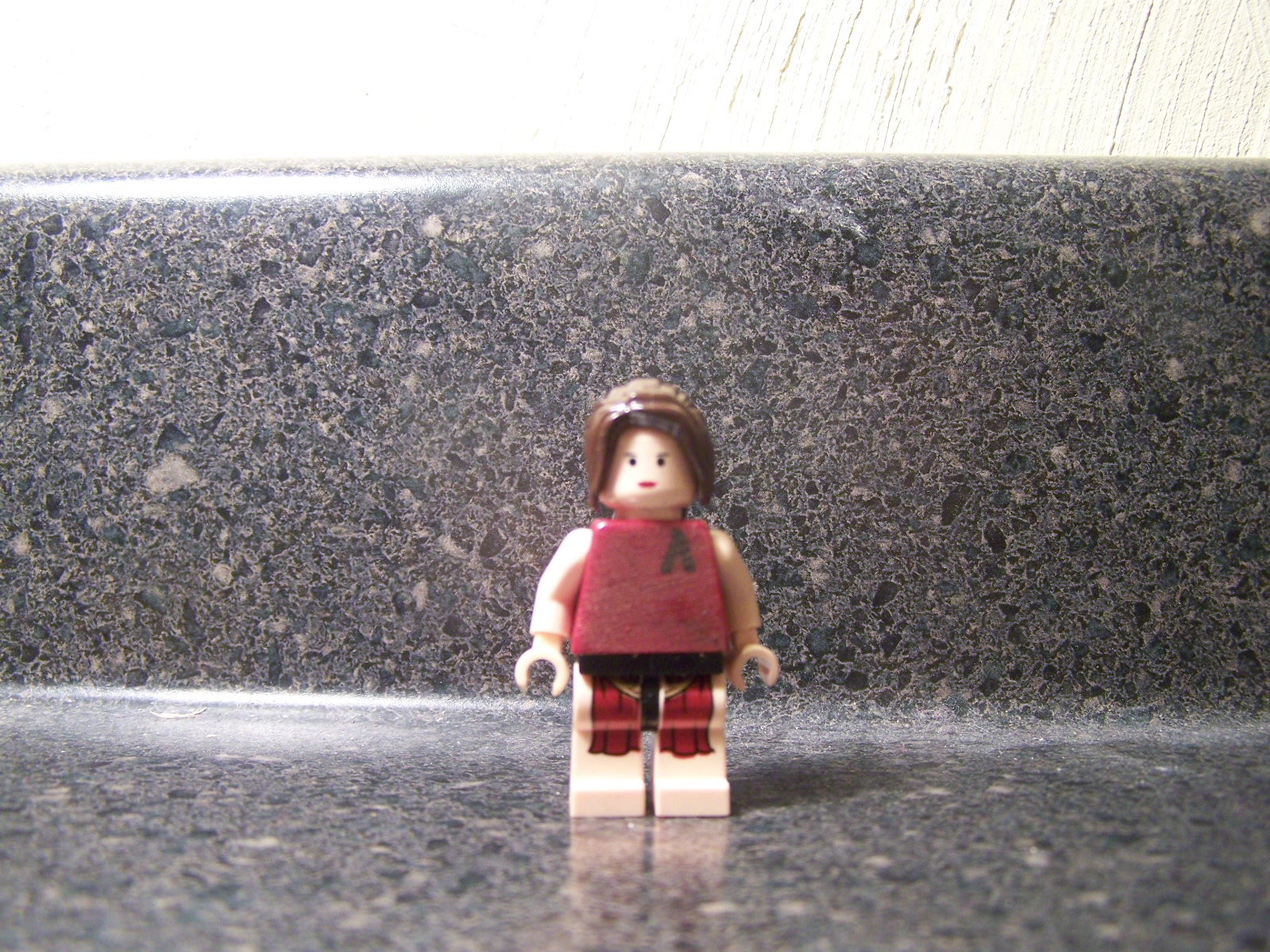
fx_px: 1394
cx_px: 635
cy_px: 476
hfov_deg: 49.0
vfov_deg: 37.7
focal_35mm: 38
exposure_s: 1/10
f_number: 2.8
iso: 160
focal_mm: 6.3
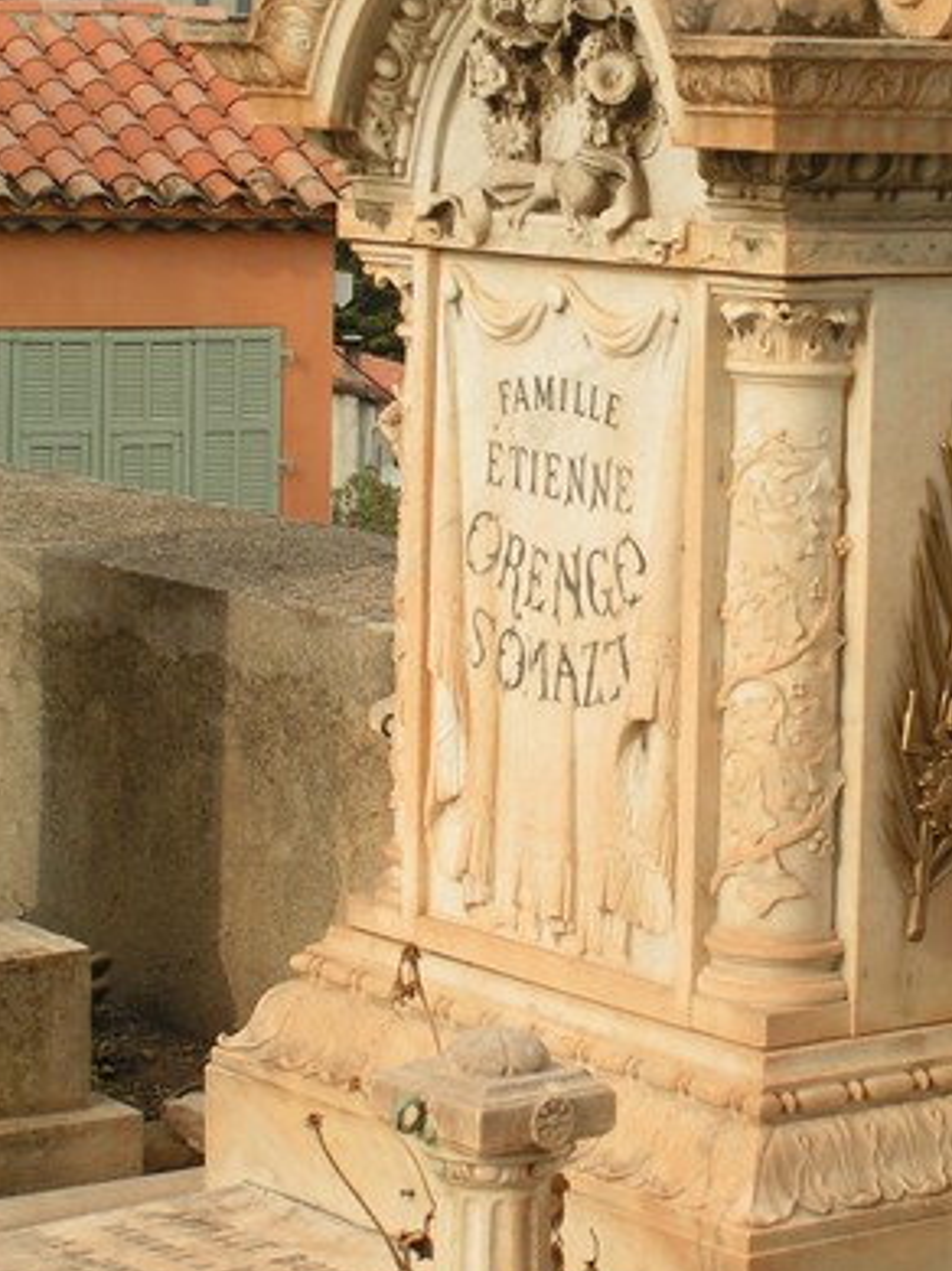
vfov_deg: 16.7
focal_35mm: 118
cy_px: 438
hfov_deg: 12.5
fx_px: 4332
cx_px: 737
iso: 50
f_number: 5.6
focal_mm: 11.5
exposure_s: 1/250
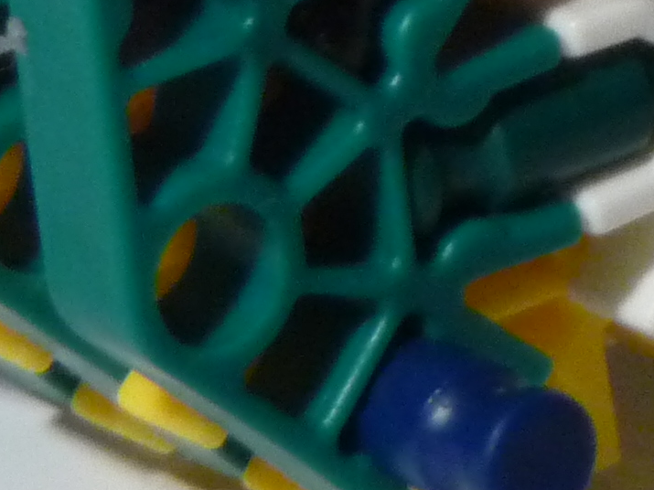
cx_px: 1458
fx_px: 22082
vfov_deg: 1.3
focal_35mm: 1169
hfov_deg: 1.7
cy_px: -336
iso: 400
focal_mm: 44
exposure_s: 1/30
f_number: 4.9
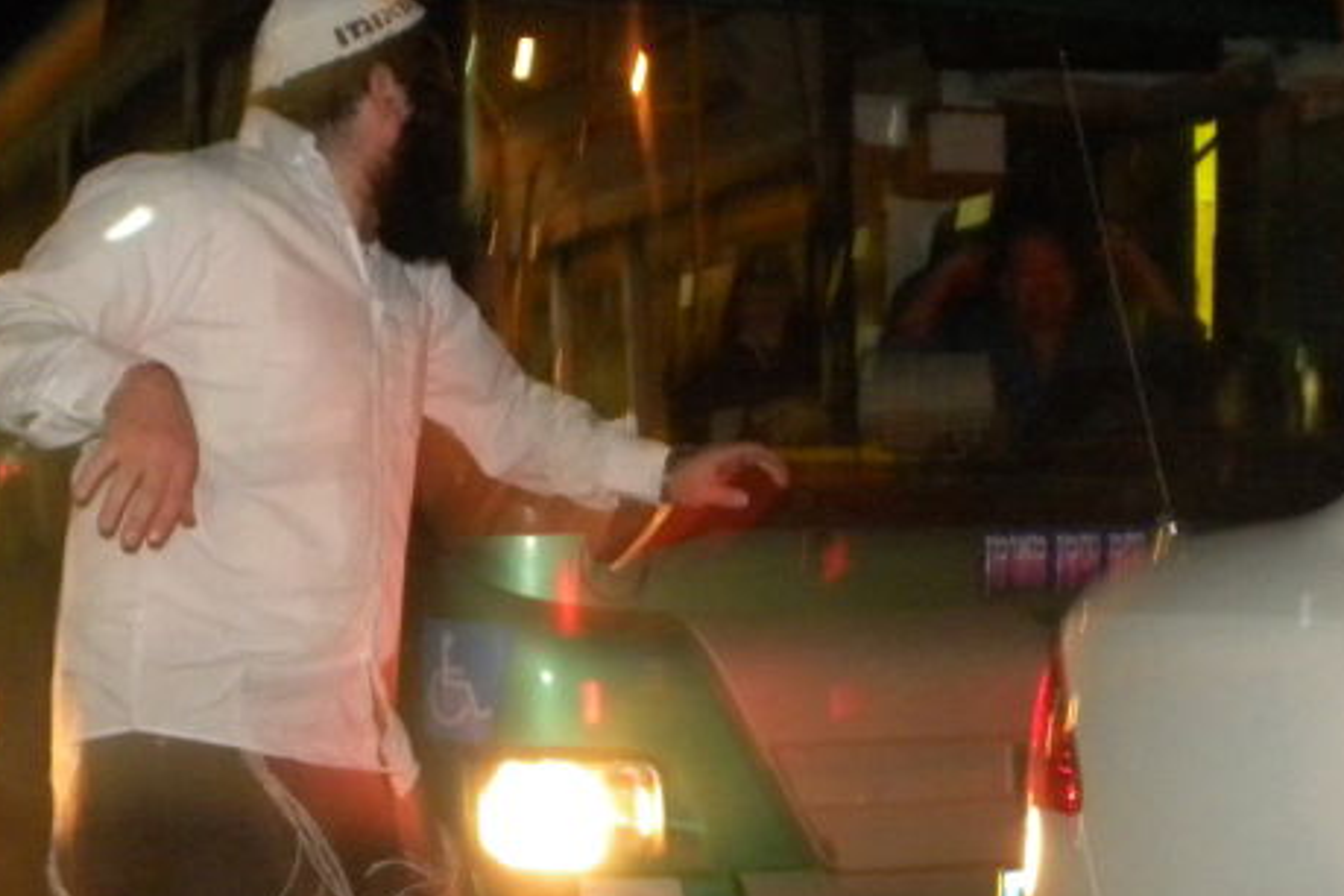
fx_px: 2426
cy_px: 559
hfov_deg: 31.0
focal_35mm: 65
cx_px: 709
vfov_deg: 20.9
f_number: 3.5
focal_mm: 5
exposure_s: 1/26
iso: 400
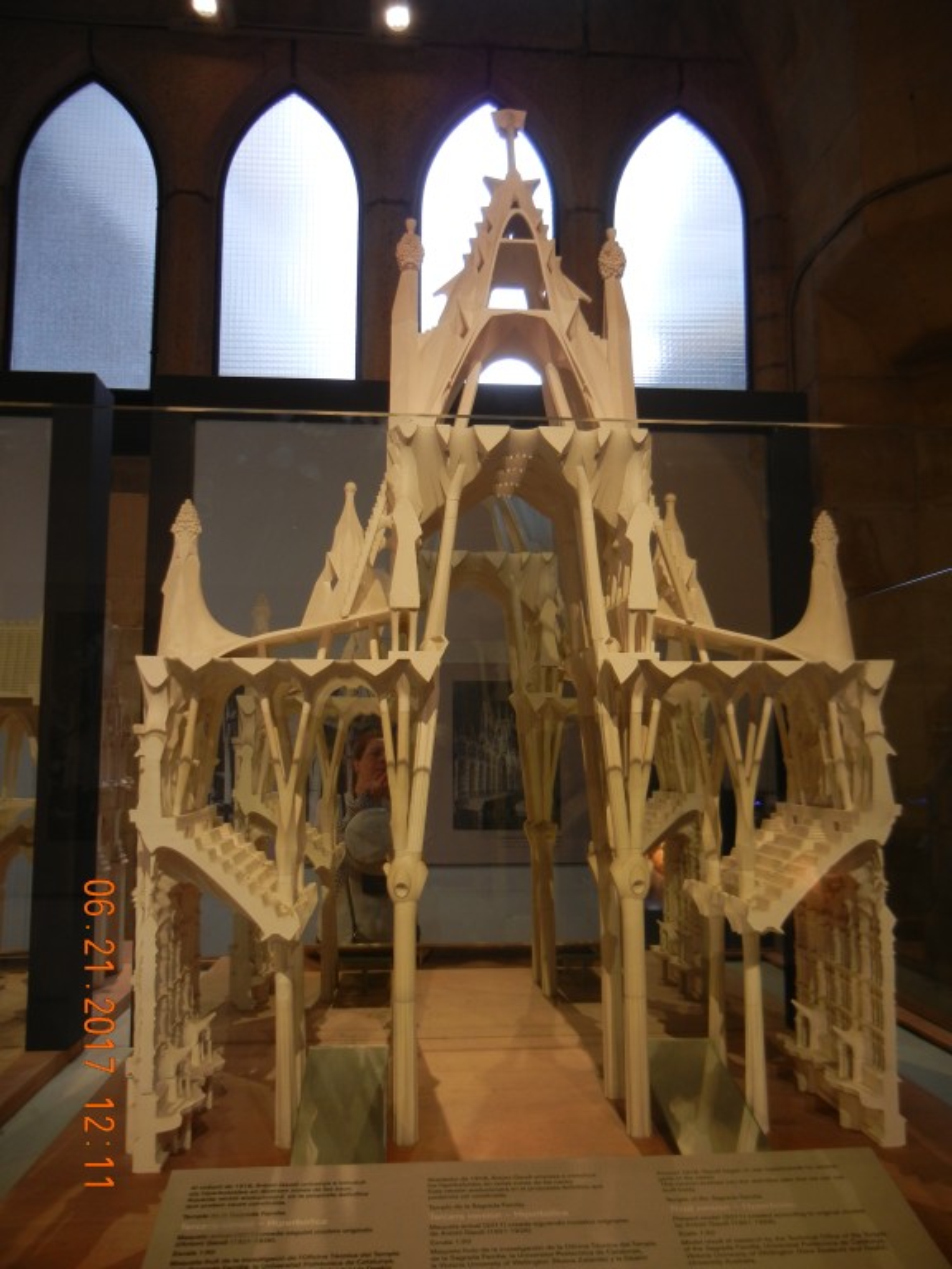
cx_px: 476
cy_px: 634
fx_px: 1100
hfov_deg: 46.8
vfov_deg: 60.0
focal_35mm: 30
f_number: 3.5
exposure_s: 1/36.3
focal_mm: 5.4
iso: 160
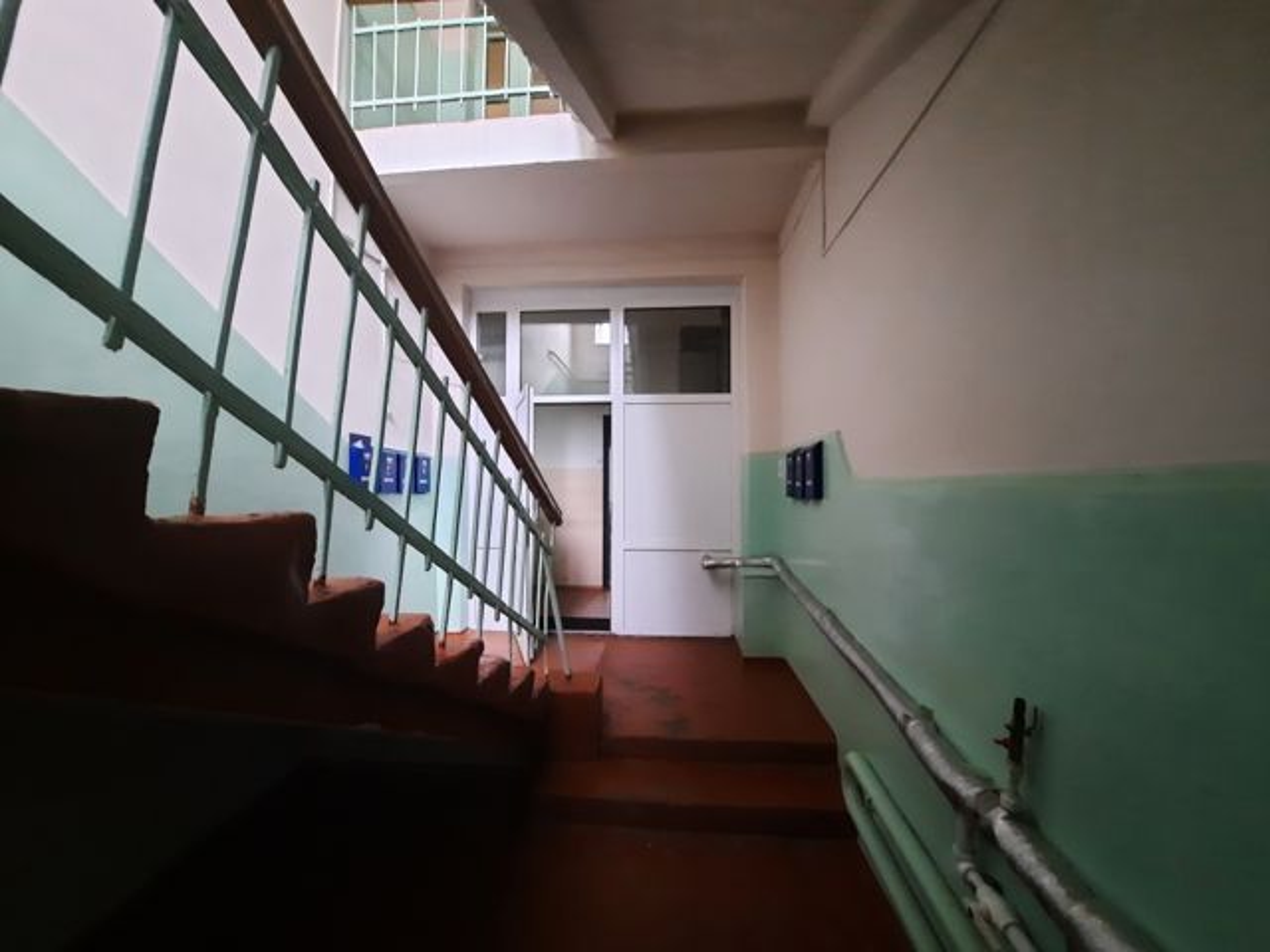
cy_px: 476
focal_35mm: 13
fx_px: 477
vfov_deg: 89.9
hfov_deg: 106.2
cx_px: 635
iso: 500
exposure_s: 1/25
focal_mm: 1.74
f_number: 2.2
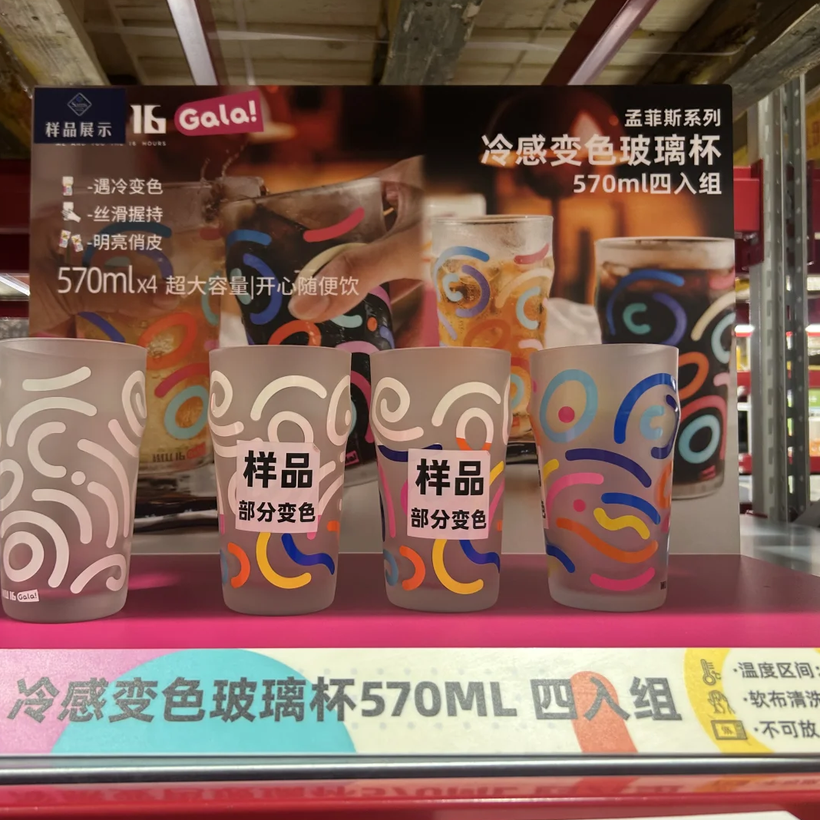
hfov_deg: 52.2
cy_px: 410
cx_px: 329
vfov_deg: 52.5
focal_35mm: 31
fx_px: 831
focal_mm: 5.7
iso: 80
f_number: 1.5
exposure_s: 1/50
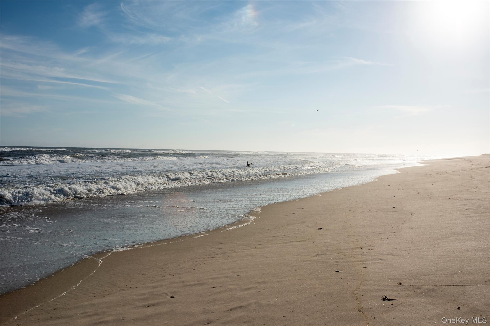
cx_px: 245
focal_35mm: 35
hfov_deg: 54.4
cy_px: 163
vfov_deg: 37.8
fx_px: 476
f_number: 5
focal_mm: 35
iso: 64
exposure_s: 1/4000
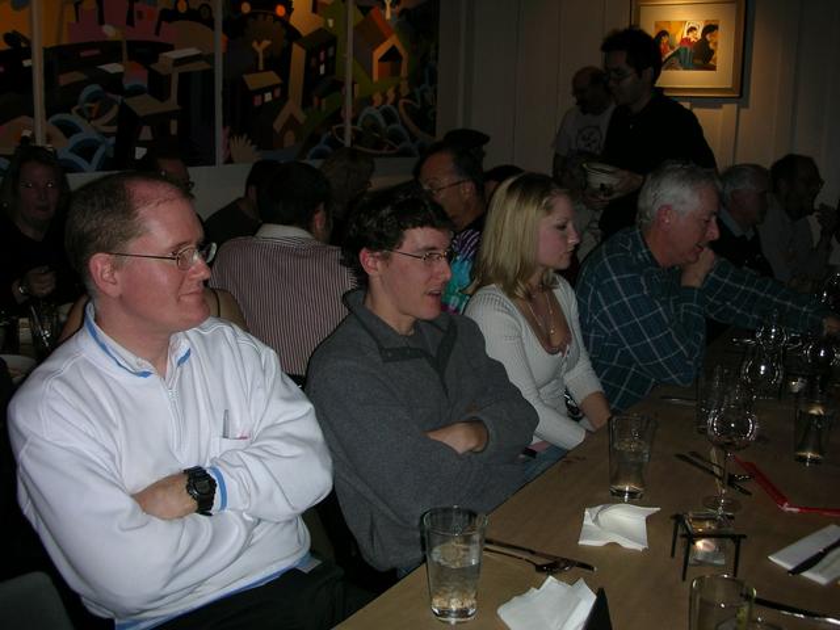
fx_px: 849
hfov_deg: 52.6
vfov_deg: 40.7
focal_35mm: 35
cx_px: 420
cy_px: 315
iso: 53
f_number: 3
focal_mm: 5.8
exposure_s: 1/60.1
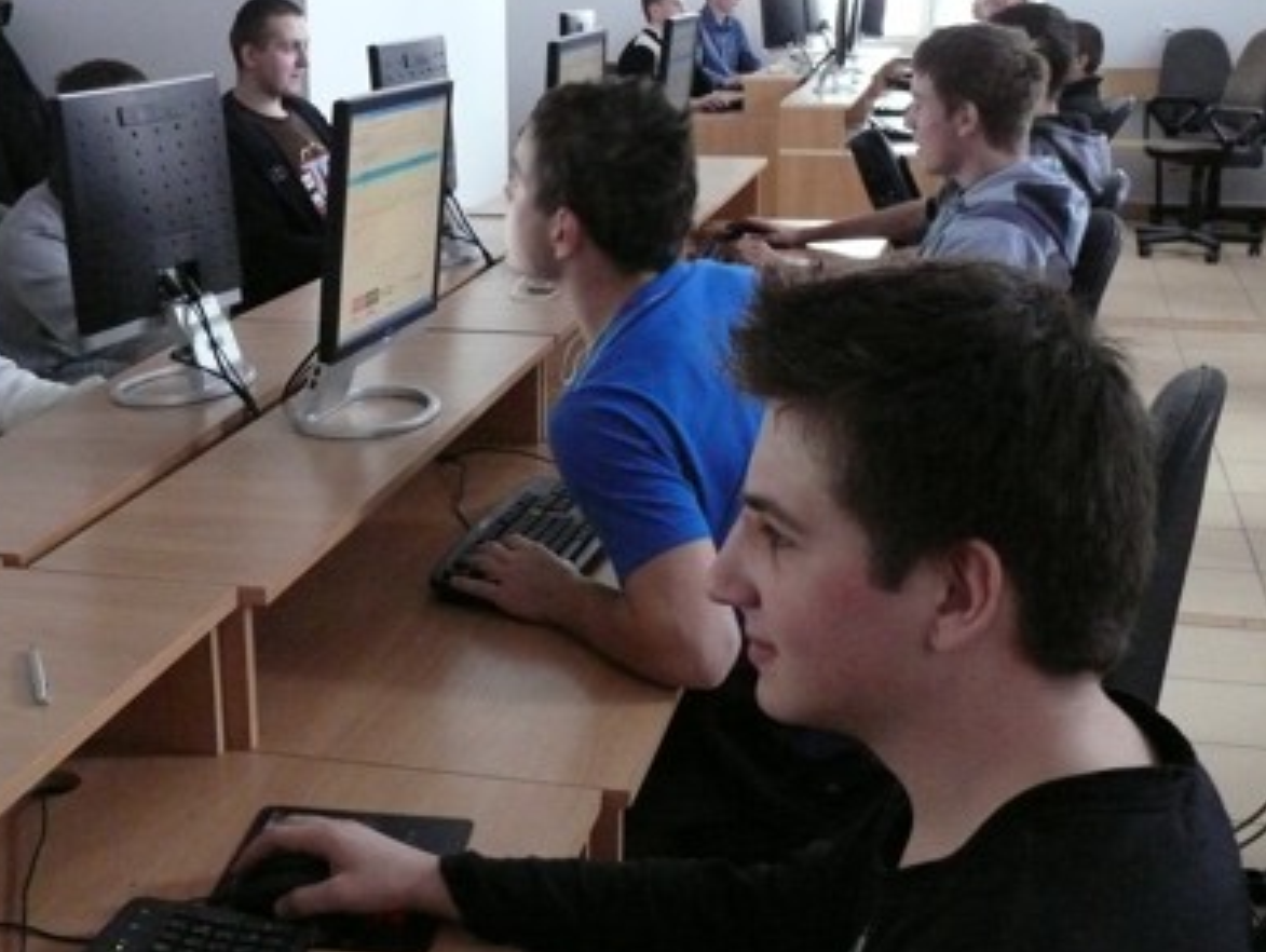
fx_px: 1867
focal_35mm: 51
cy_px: 492
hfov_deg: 36.8
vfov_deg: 28.6
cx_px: 356
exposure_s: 1/30
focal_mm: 7.4
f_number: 2.8
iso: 800
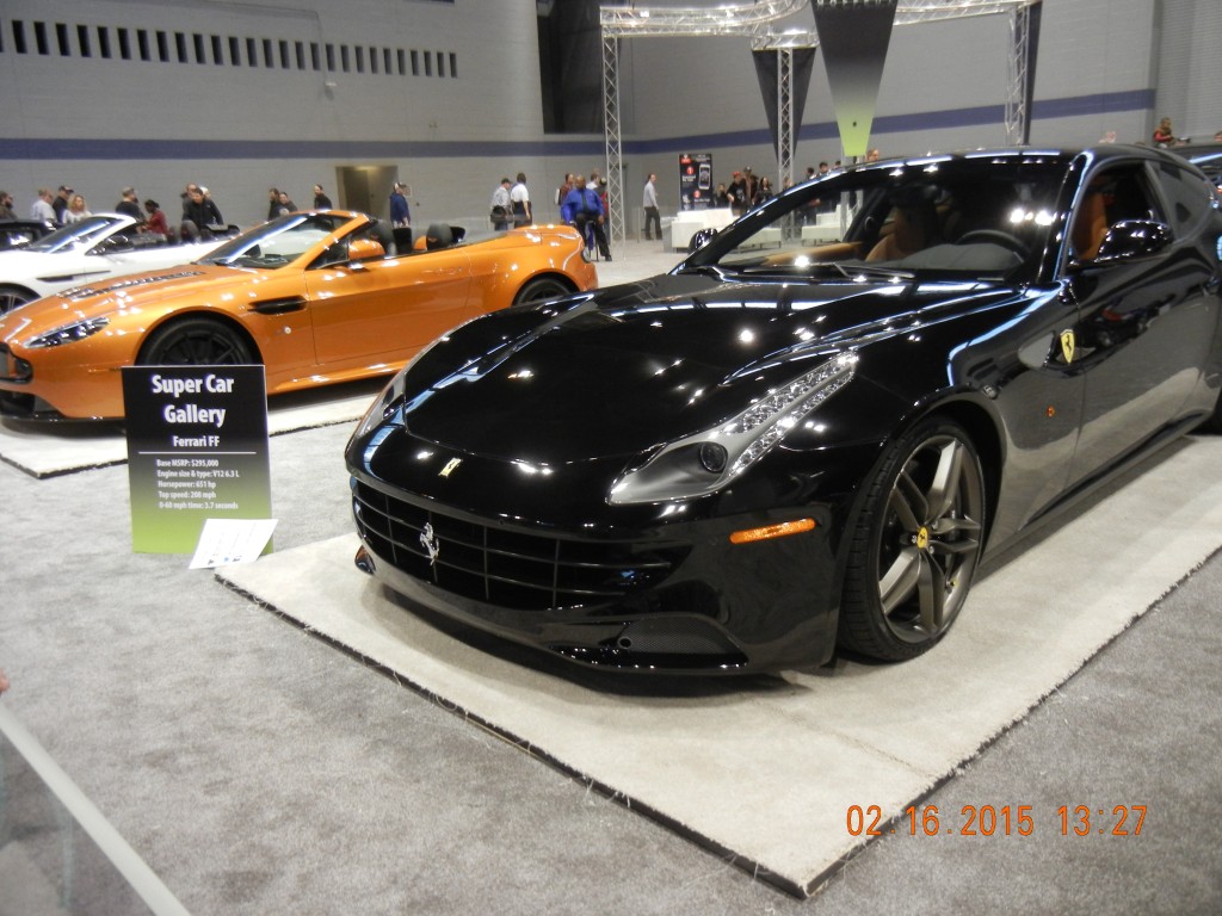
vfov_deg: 46.8
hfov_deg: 60.0
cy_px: 458
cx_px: 611
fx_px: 1059
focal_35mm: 30
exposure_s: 1/46.8
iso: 400
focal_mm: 5.4
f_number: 3.5
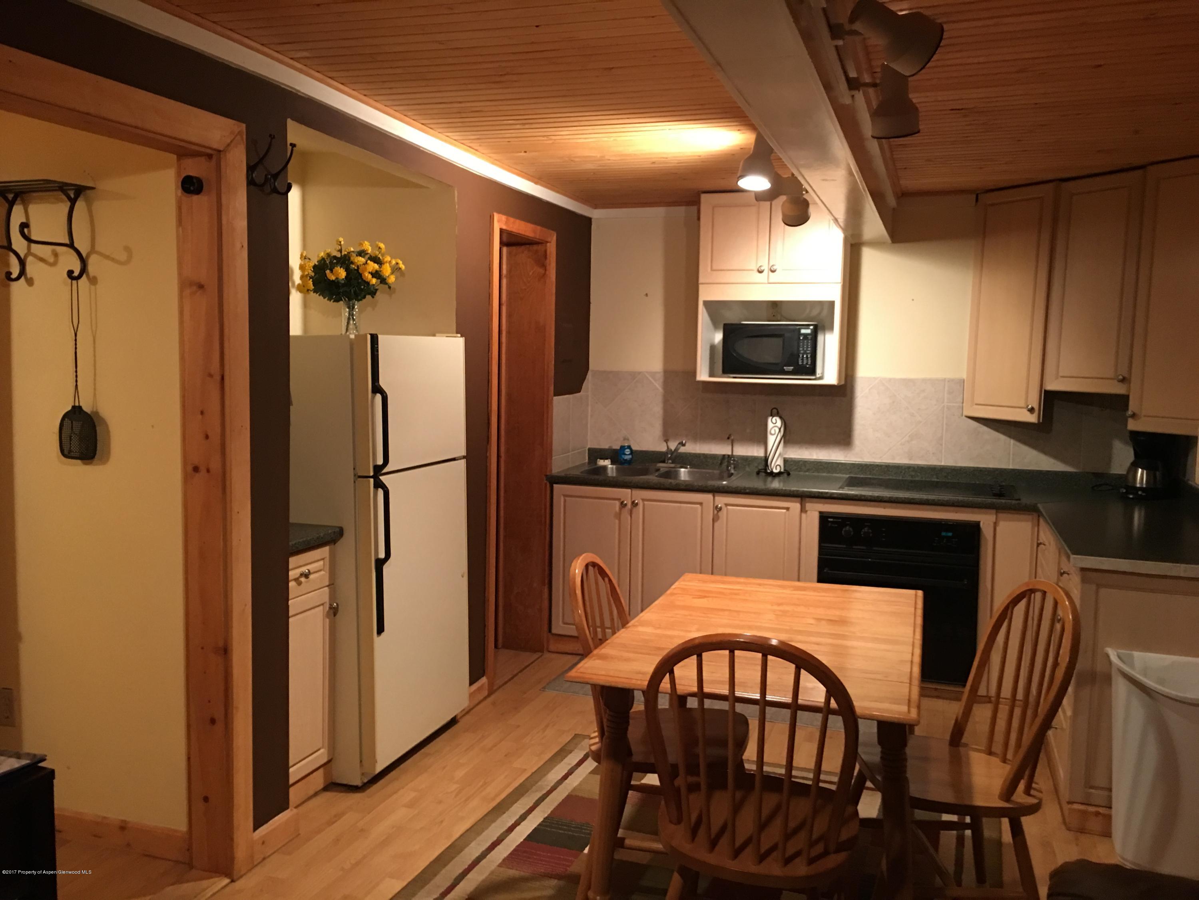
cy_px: 450
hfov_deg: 61.7
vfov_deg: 48.2
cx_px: 600
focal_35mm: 29
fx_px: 1004
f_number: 2.2
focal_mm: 4.15
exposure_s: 1/10
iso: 80
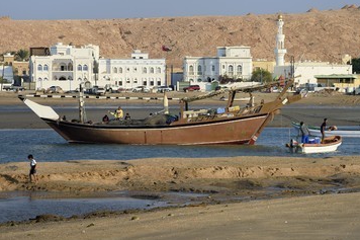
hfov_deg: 11.6
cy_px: 103
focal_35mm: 177
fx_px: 1769
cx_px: 163
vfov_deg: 7.7
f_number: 10
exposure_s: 1/320
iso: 200
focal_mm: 150
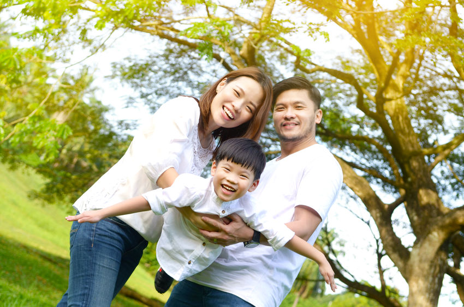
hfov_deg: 35.1
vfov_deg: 23.7
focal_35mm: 57
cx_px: 232
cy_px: 154
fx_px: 733
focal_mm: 38
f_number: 4.5
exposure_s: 1/160
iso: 125
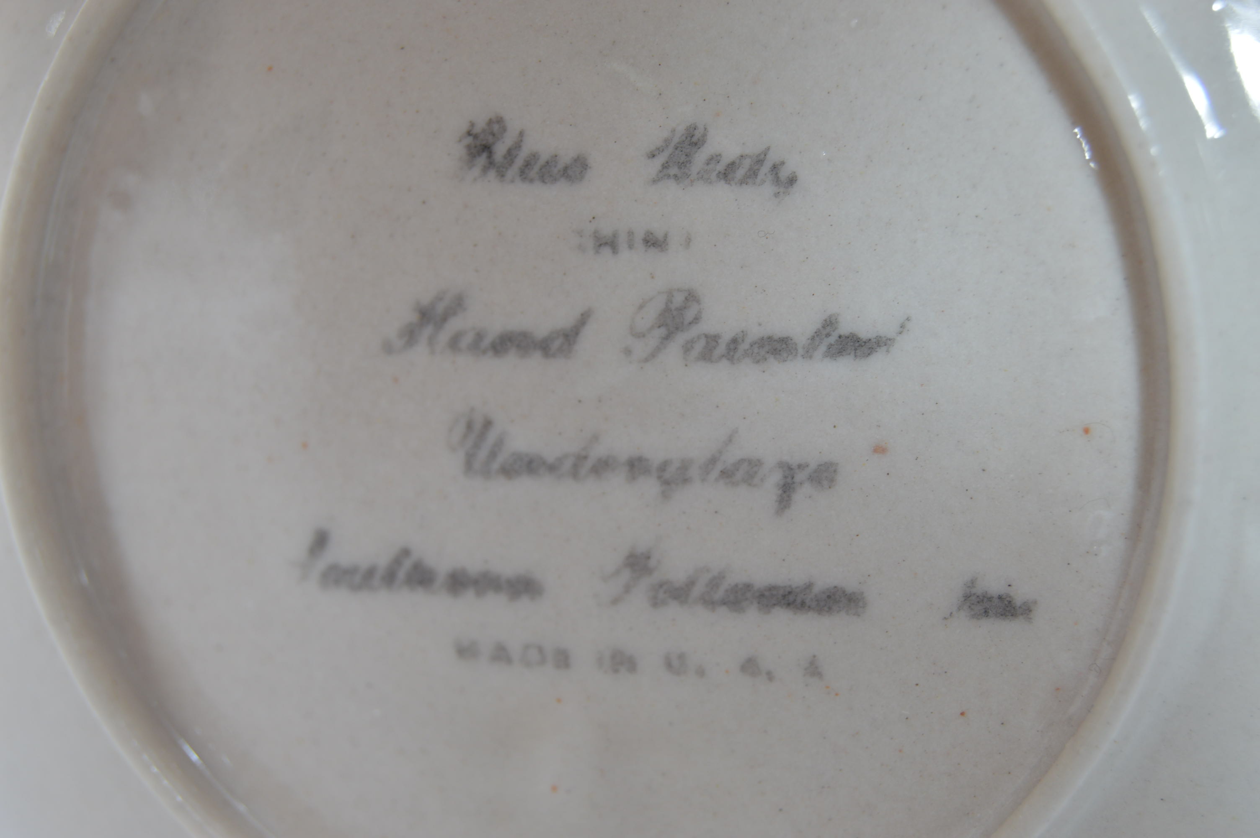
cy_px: 419
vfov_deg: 16.5
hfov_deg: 24.6
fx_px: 2885
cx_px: 630
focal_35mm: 82
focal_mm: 55
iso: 200
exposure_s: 1/100
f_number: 9
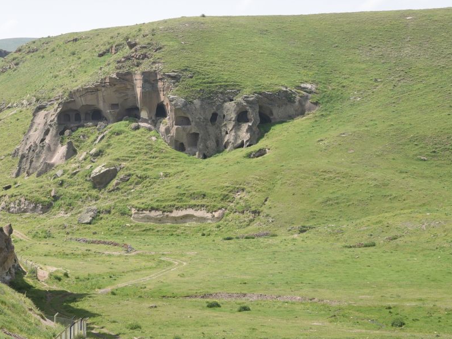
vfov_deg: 18.6
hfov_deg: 24.5
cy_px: 125
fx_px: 1031
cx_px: 132
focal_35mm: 79
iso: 125
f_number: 11
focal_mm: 50
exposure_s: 1/125
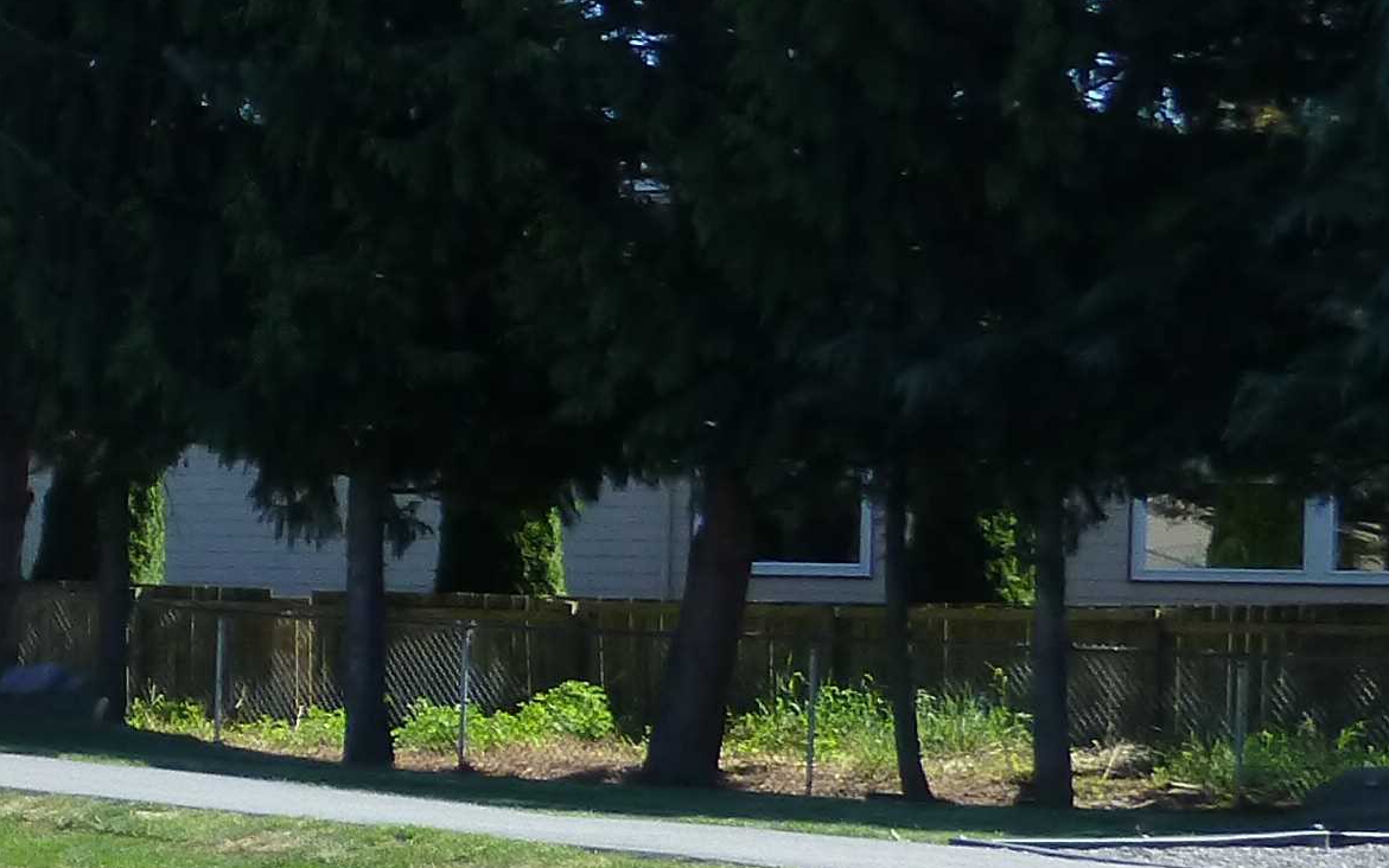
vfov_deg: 9.8
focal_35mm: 133
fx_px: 5035
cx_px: -877
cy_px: 776
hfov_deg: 14.4
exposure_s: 1/500
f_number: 3.7
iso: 160
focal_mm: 6.1
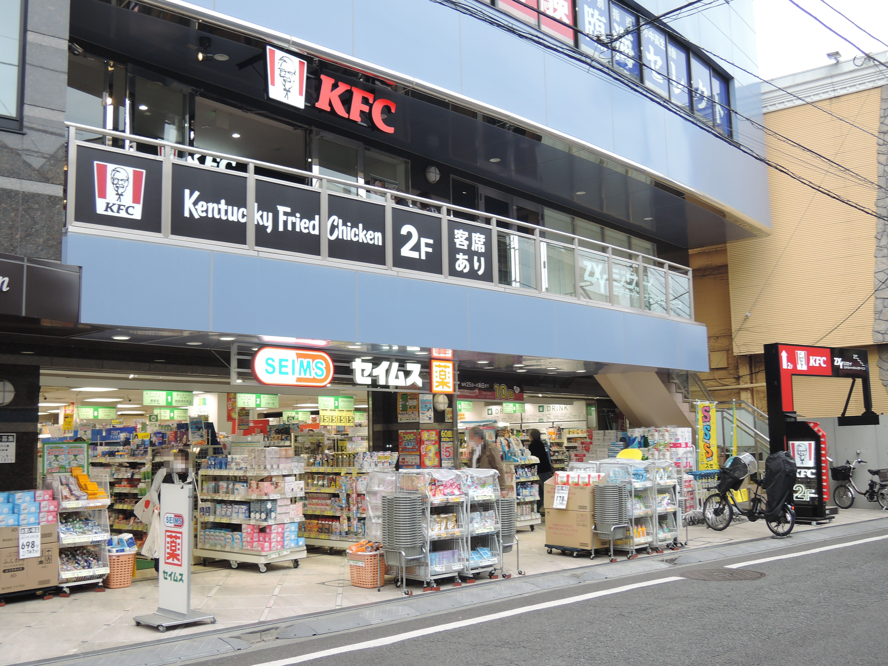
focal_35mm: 35
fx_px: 898
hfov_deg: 52.6
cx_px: 444
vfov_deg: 40.7
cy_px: 333
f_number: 3.5
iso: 90
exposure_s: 1/50
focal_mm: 7.5
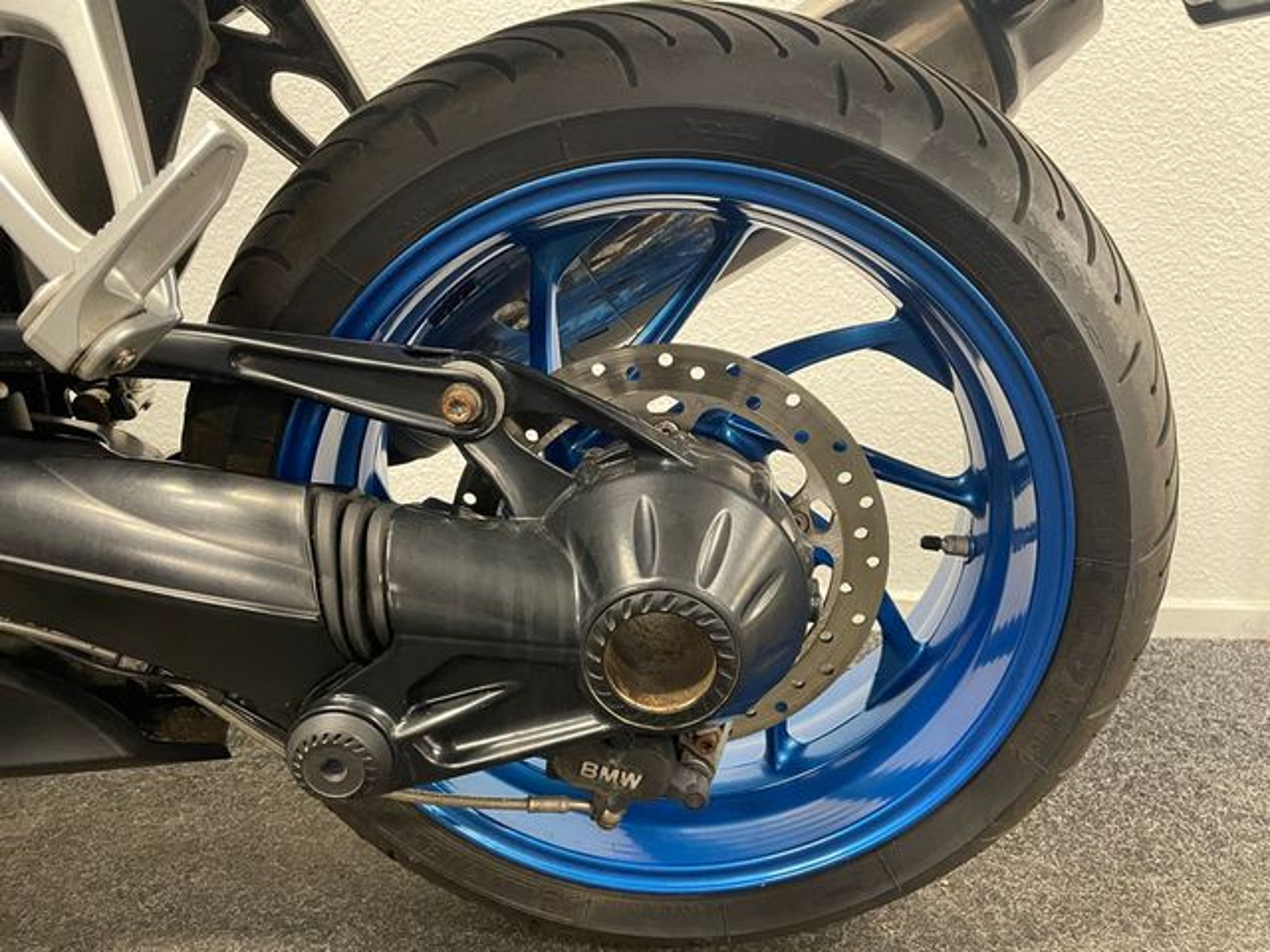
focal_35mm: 26
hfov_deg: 67.3
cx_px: 635
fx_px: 954
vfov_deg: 53.1
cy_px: 476
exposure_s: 1/50
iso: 500
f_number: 1.6
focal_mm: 4.2
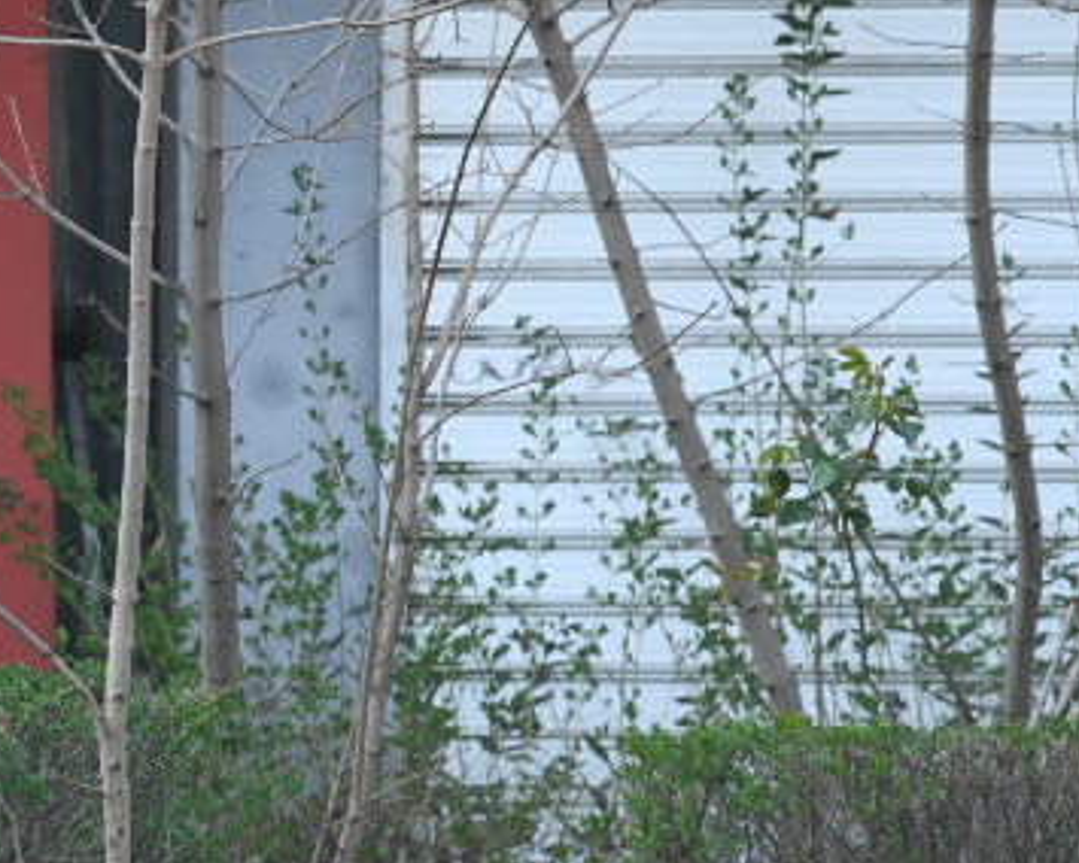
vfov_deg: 1.8
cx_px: -1331
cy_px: 204
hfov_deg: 2.2
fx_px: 27368
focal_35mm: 857
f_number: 4.5
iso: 800
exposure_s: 1/1250
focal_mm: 200
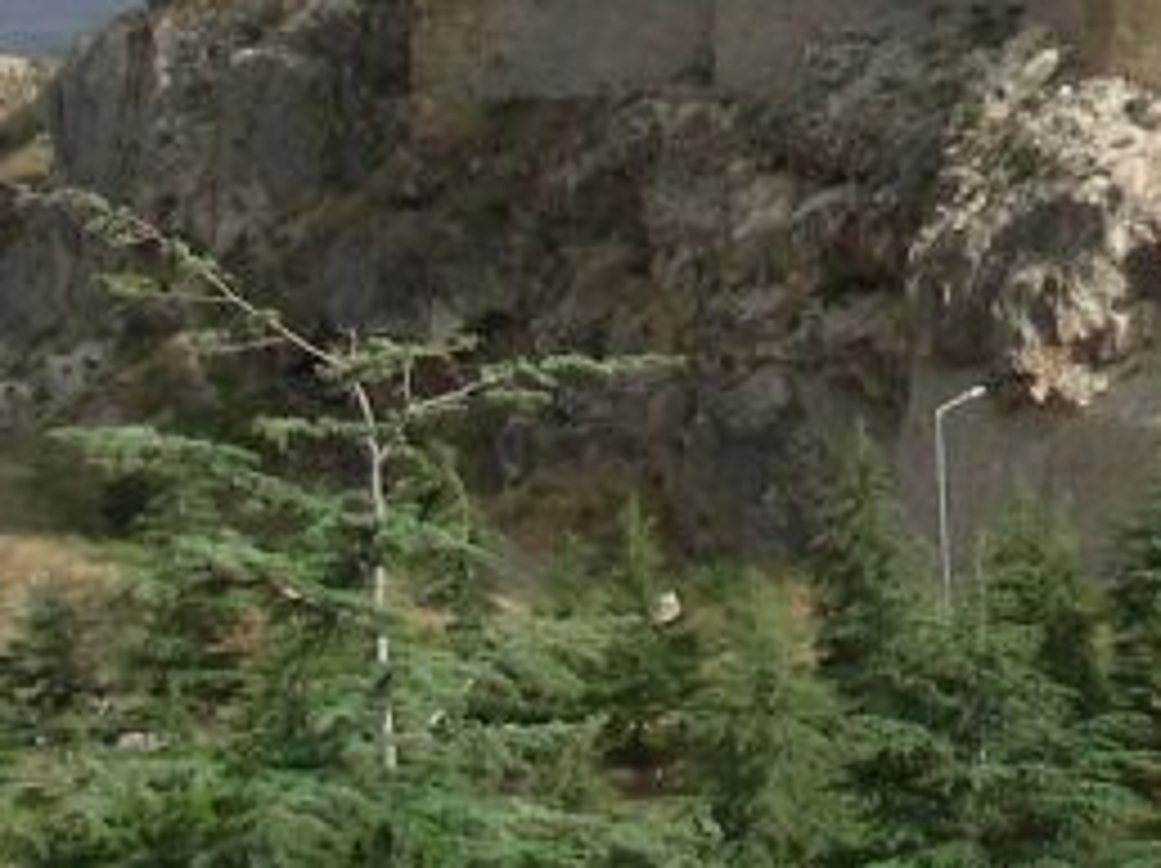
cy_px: -328
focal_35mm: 151
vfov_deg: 9.6
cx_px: 1512
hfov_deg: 12.7
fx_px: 5060
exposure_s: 1/346
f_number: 5.6
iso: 50
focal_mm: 6.3
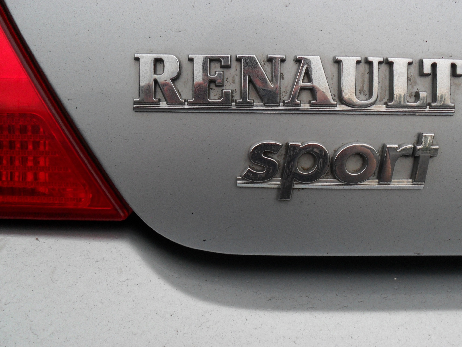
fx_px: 574
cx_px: 238
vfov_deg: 33.6
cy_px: 176
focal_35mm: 43
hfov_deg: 43.8
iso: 80
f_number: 3
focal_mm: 6.3
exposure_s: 1/180
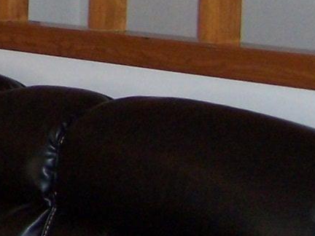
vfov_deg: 8.1
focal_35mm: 180
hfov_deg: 9.9
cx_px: -388
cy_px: -66
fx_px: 1638
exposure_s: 1/60
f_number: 2.8
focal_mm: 6.3
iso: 140
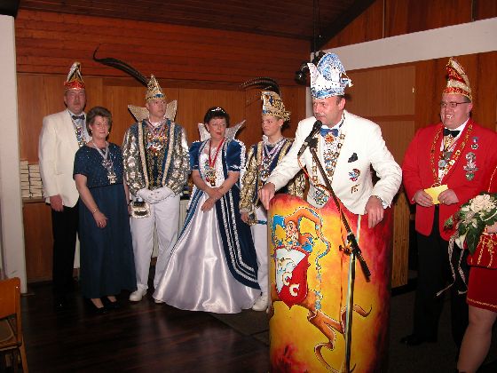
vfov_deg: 40.7
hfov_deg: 52.6
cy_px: 186
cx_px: 248
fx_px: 503
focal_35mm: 35
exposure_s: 1/60
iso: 100
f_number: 2.8
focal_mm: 8.9
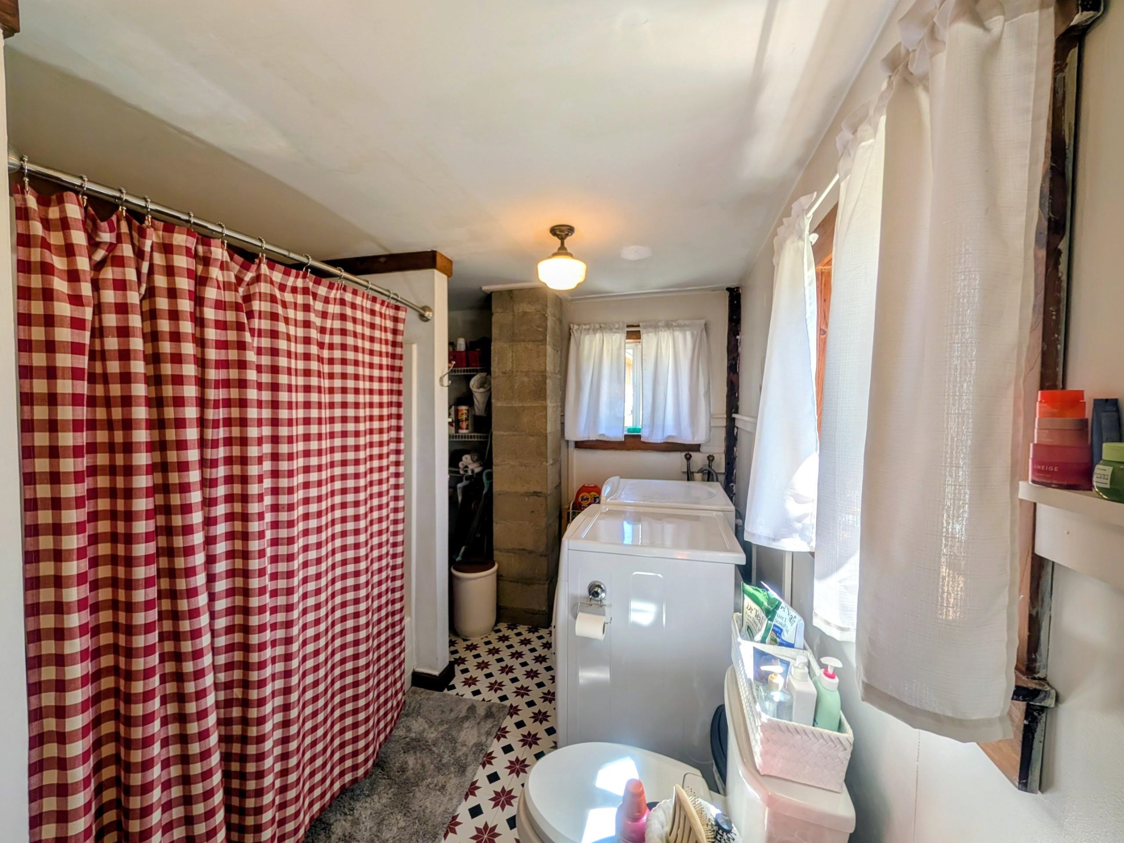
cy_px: 422
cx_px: 562
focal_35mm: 12
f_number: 1.7
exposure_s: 1/165
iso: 46
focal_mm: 2.02
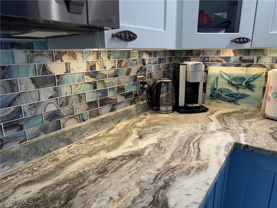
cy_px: 104
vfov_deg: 56.8
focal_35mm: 24
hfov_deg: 71.6
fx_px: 192
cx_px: 138
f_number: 1.78
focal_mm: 6.76
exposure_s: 1/120
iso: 80
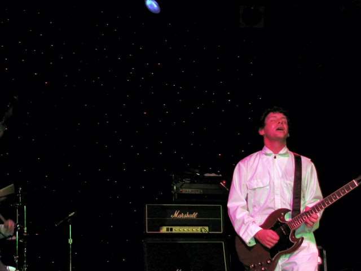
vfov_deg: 16.1
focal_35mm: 92
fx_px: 959
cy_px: 136
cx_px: 180
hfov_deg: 21.3
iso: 200
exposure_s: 1/59.9
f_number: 4.4
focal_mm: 14
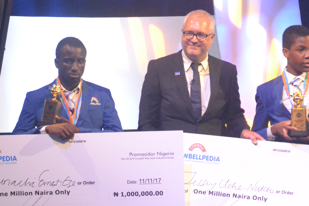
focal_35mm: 244
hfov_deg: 8.4
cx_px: 145
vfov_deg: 5.6
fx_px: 2094
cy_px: 125
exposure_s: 1/250
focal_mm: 90
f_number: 5.6
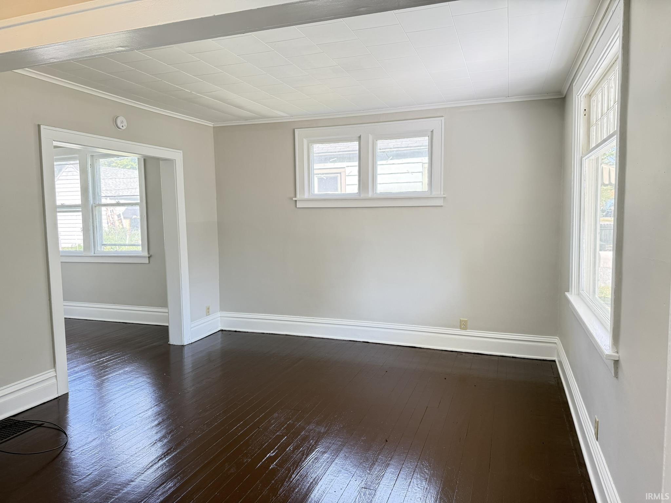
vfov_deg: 56.8
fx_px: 465
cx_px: 336
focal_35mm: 24
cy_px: 252
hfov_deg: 71.6
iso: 200
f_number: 1.78
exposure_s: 1/164
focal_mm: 6.76
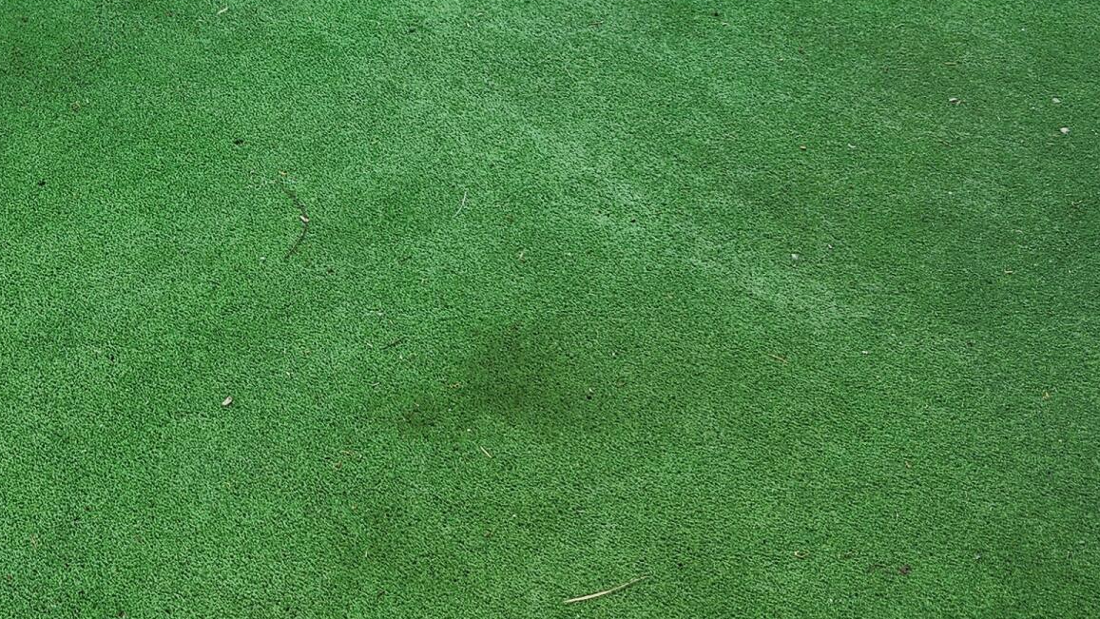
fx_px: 1896
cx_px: 430
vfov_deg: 16.3
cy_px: -405
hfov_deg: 32.2
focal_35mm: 65
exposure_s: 1/476
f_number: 1.8
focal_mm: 5.4
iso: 20
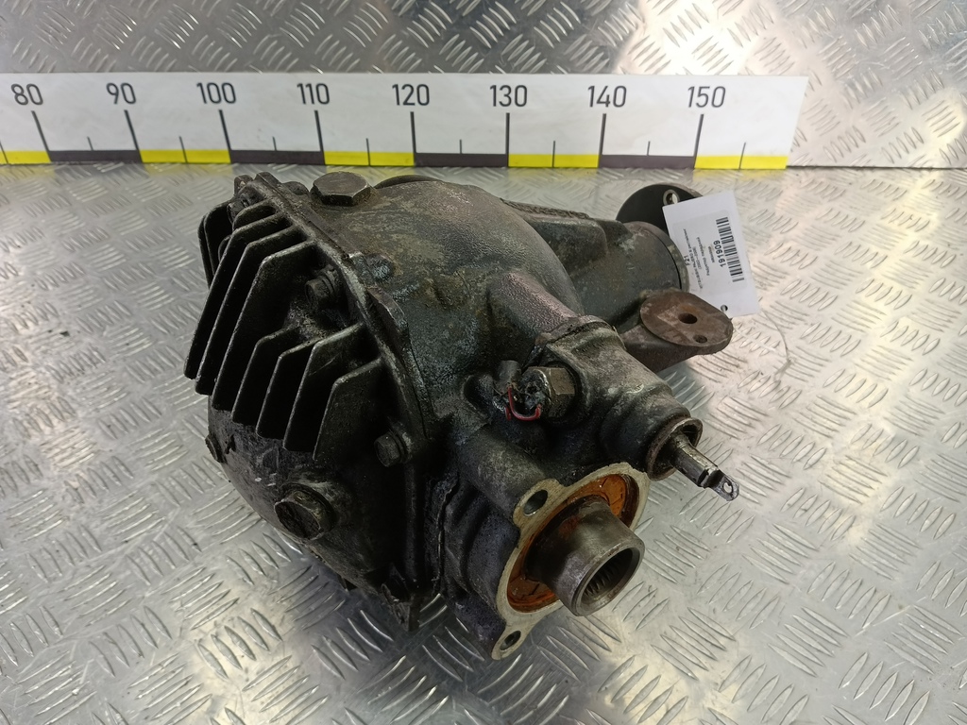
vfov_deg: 58.9
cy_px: 362
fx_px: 643
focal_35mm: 23
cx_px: 484
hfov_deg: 73.9
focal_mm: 4.11
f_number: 1.6
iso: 118
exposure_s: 1/50
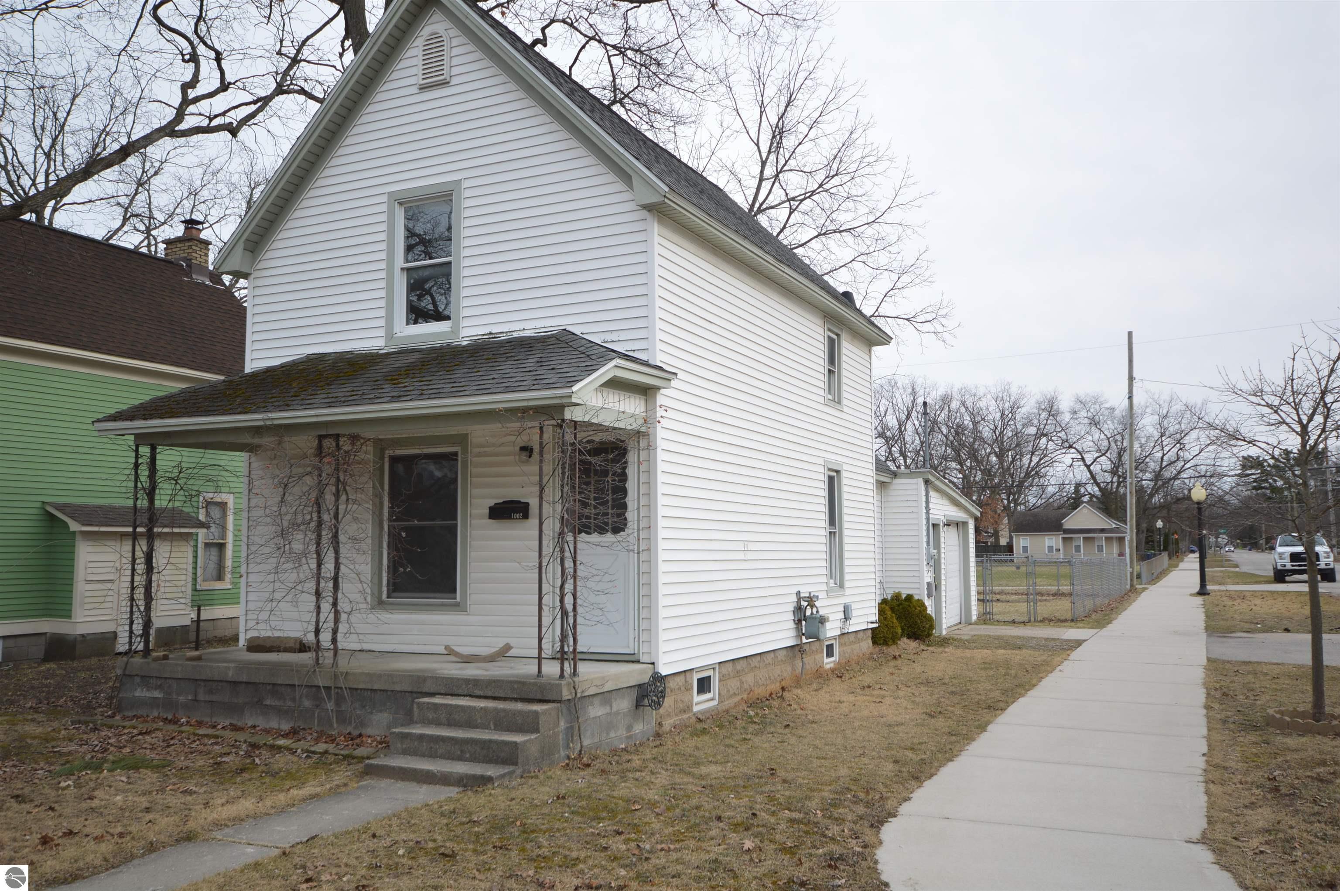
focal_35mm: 30
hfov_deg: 62.0
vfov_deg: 43.5
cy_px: 446
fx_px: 1116
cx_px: 670
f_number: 5.6
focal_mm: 20
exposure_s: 1/125
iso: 100
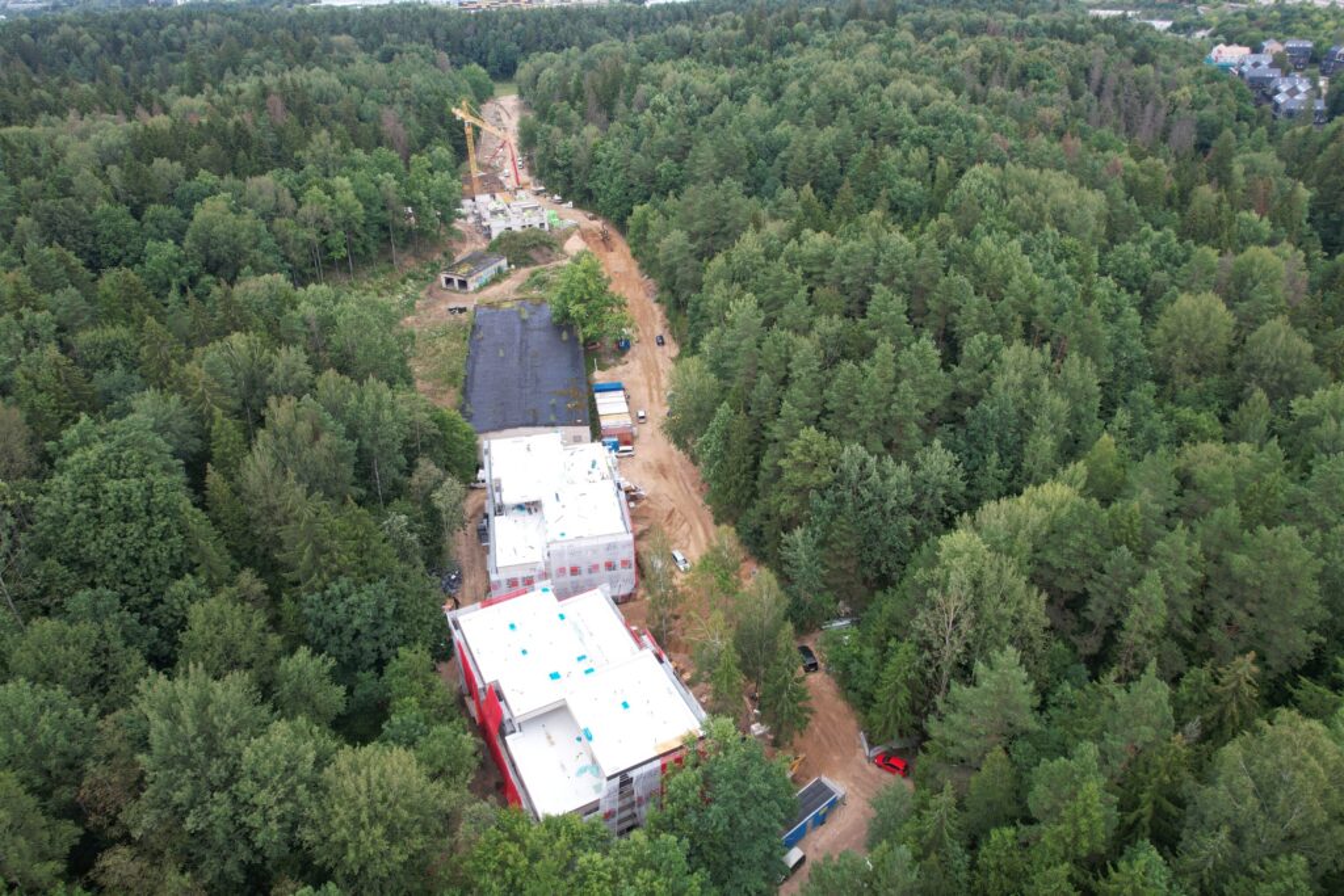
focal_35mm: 22
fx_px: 821
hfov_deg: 78.6
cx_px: 672
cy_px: 448
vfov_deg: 57.2
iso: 100
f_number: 2.8
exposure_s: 1/320
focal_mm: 8.38
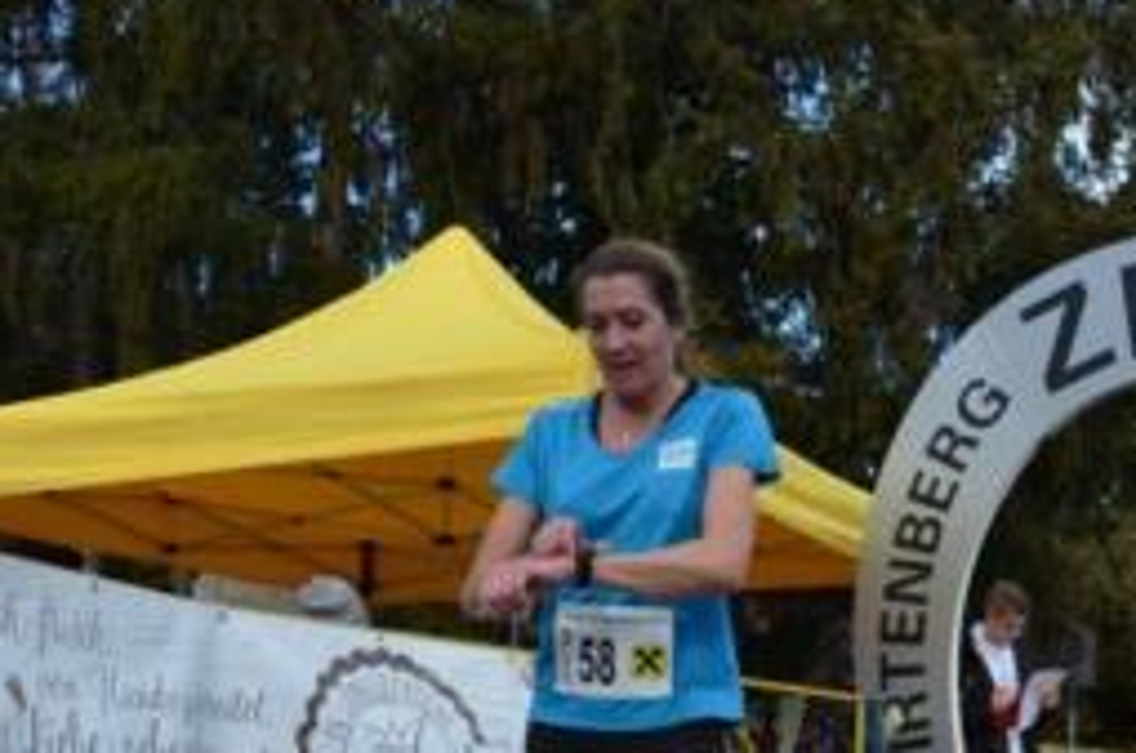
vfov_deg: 24.9
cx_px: 713
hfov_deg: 37.3
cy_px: 637
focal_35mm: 53
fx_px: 1669
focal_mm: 18
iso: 400
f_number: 4.8
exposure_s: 1/1000
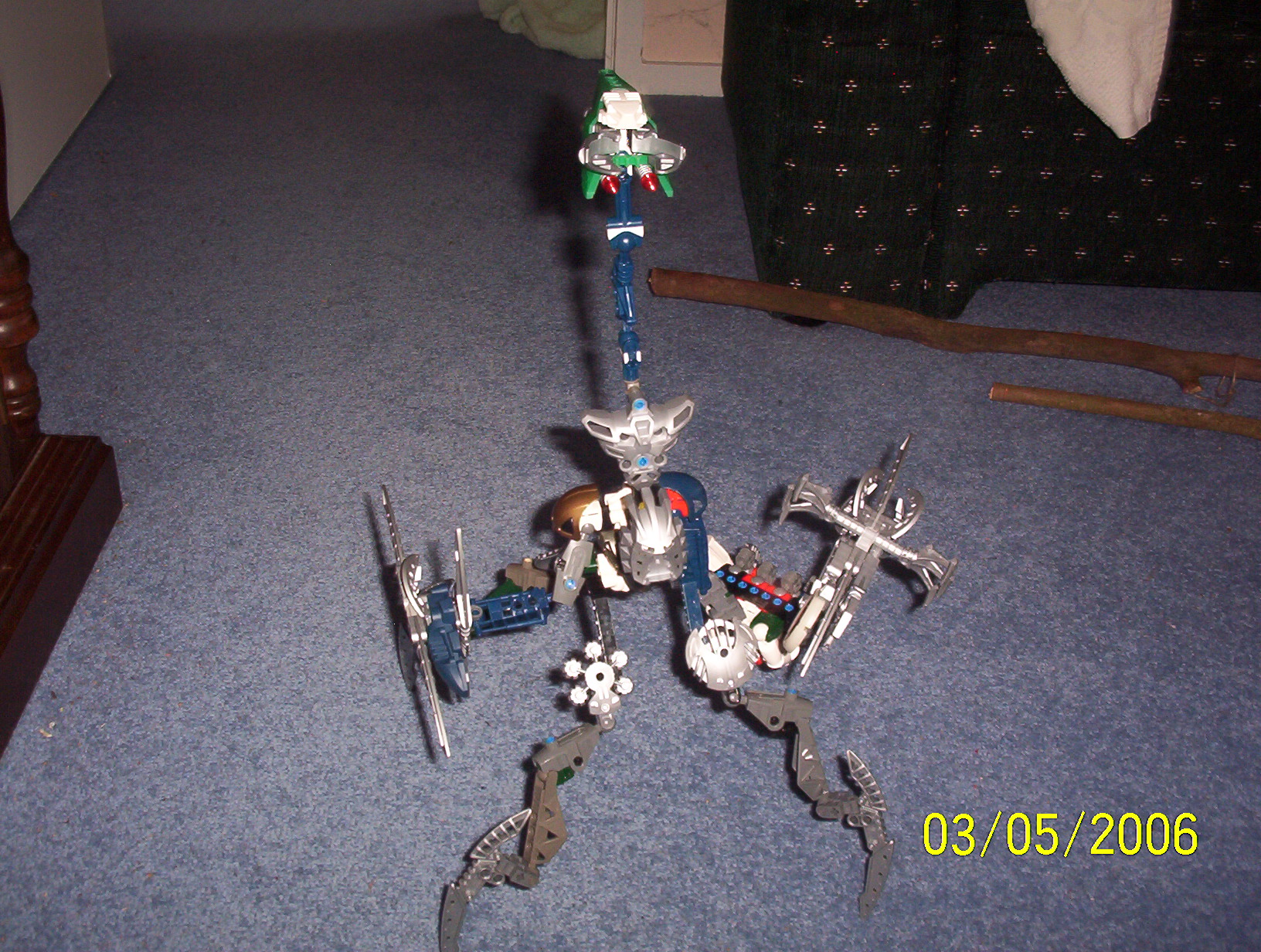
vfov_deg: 37.0
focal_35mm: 39
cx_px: 630
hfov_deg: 47.8
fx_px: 1424
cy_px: 476
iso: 140
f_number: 4.5
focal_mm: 6
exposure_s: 1/30
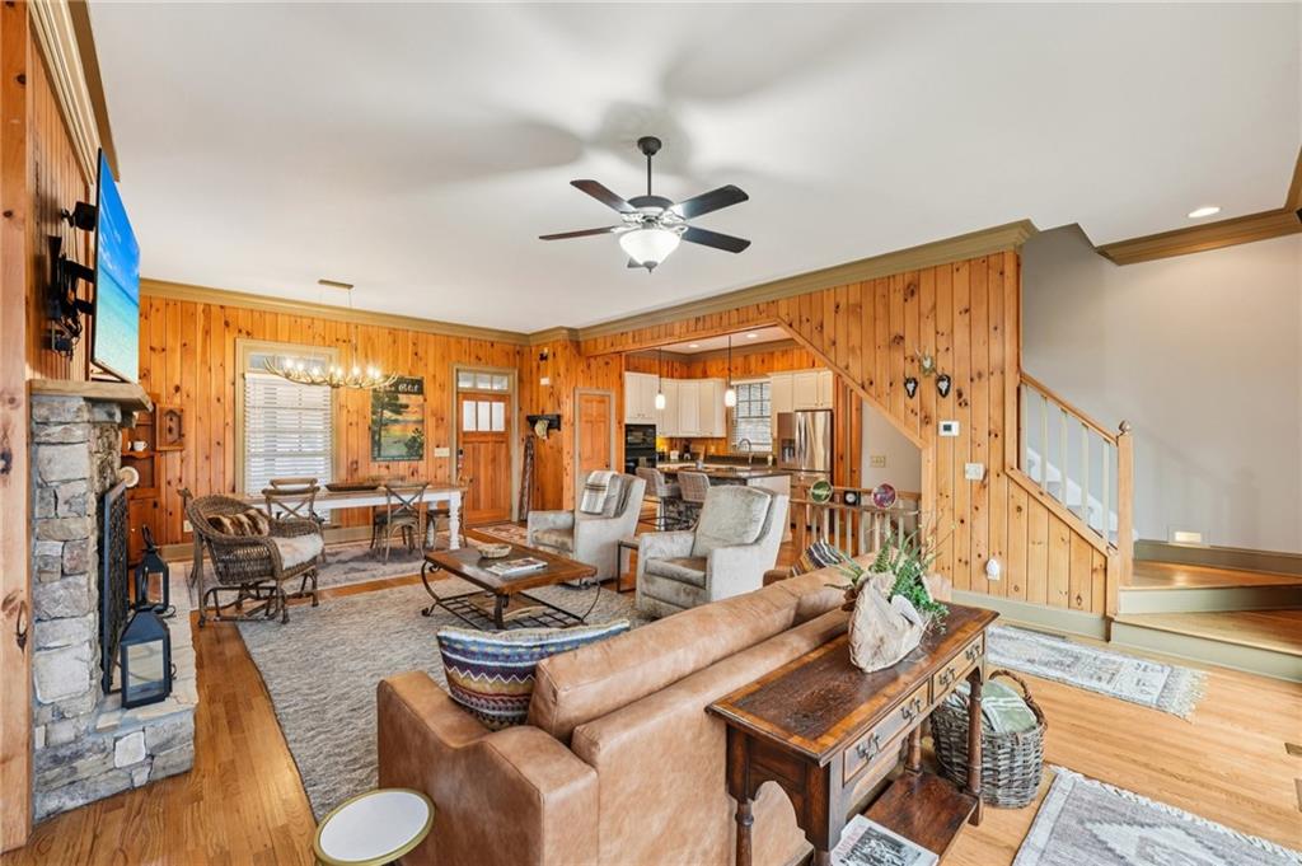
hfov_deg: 104.3
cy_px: 433
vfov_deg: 81.1
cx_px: 651
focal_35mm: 14
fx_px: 506
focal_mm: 14
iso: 320
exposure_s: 1/6
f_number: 8
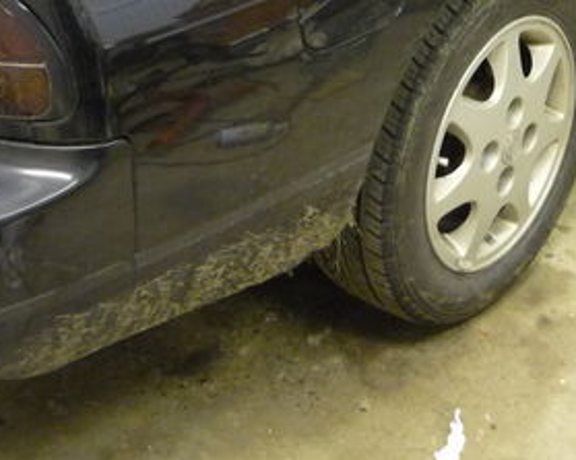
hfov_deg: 25.3
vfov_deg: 19.9
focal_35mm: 74
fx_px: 1261
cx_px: 465
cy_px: -33
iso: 400
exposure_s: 1/13
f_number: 2.8
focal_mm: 5.5
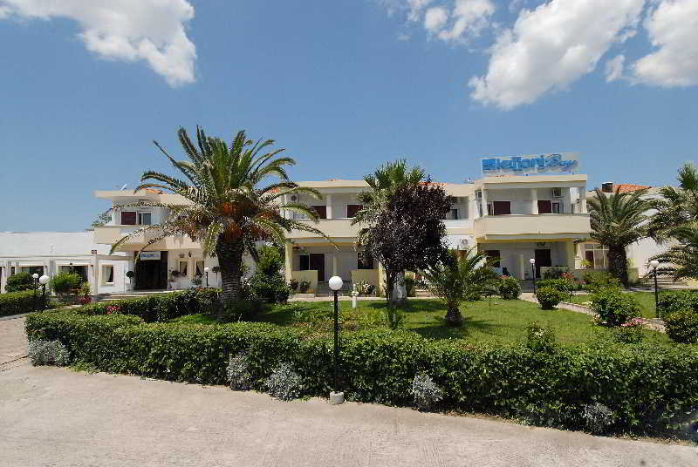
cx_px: 349
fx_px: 350
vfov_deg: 67.6
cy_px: 234
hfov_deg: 89.9
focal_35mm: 18
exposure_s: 1/800
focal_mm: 12
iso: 800
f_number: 14
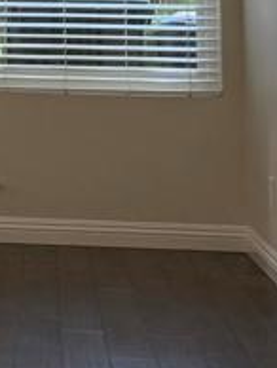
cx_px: -188
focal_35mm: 137
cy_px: -157
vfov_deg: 13.7
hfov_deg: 10.3
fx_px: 1459
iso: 160
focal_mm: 5.96
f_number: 1.6
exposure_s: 1/120
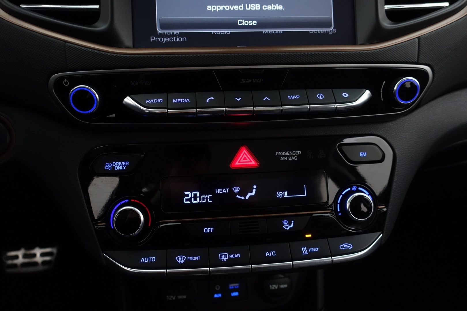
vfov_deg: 53.1
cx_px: 234
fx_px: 311
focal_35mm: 24
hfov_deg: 73.7
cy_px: 156
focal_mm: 8.8
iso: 1000
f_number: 2.5
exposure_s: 1/60
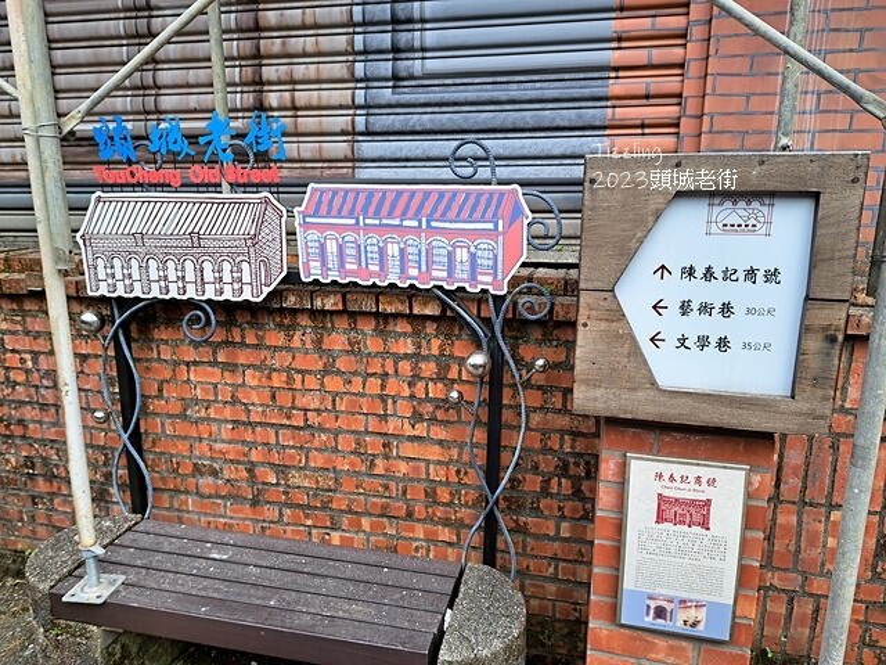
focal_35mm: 24
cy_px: 332
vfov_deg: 56.8
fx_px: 614
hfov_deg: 71.6
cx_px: 443
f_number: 1.8
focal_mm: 5.23
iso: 50
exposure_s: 1/388
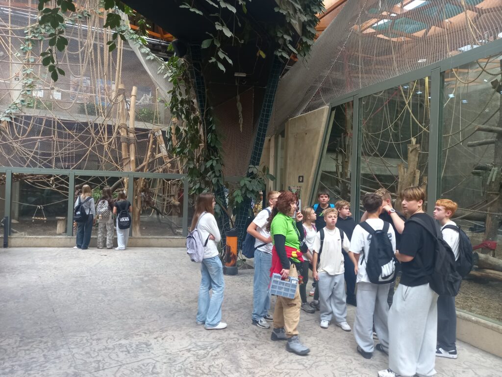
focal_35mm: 25
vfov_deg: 54.9
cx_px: 251
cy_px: 188
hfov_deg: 69.4
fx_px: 363
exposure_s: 1/50
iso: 200
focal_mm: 4.6
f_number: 2
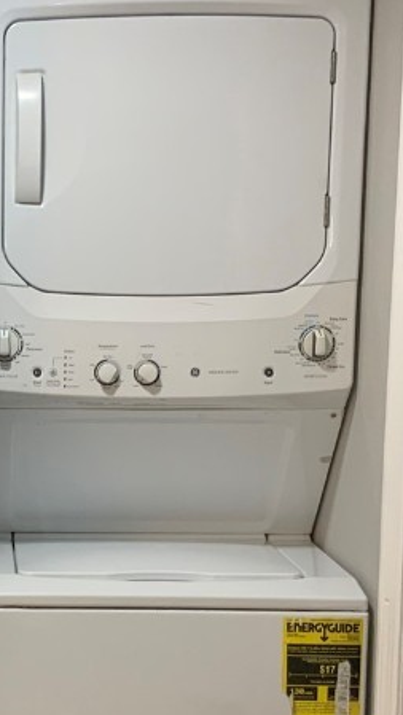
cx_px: -54
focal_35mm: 72
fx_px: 1366
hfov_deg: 16.2
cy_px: 430
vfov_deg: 29.3
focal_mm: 3
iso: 64
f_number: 1.8
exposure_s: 1/60
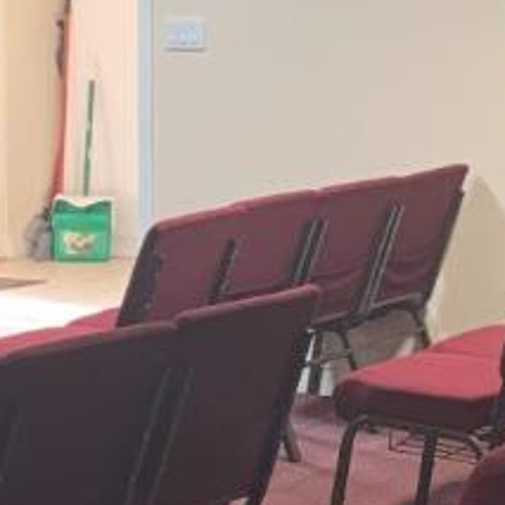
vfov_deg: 10.7
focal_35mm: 162
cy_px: 89
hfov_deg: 10.7
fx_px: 2674
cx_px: 533
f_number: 1.8
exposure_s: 1/60
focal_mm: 4.25
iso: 160
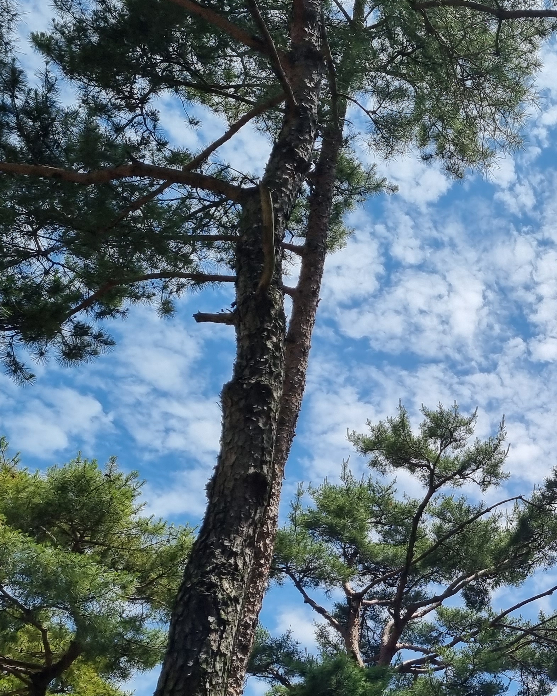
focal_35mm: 52
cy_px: 500
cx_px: 618
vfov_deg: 35.4
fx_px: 1072
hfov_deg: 26.7
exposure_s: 1/4072
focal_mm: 5.4
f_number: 1.8
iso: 50
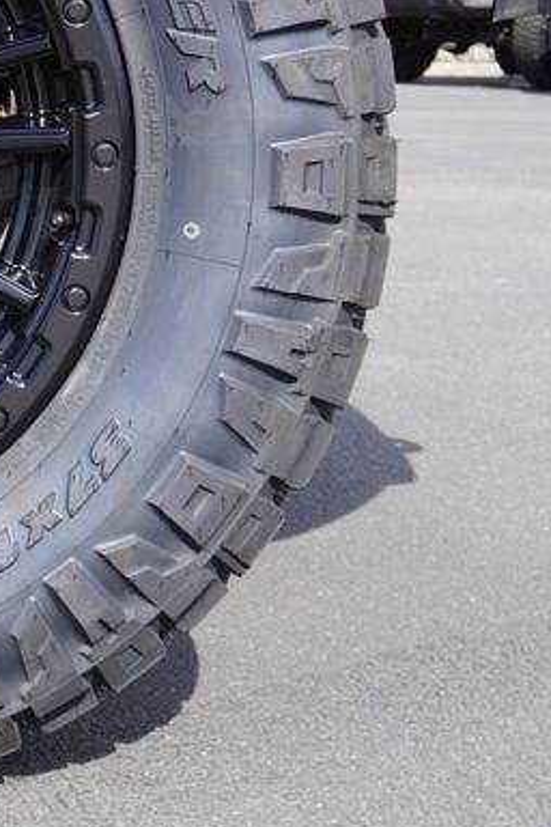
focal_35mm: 112
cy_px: 112
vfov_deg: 18.0
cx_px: -239
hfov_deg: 11.8
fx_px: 2571
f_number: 8
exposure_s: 1/100
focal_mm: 28
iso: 100
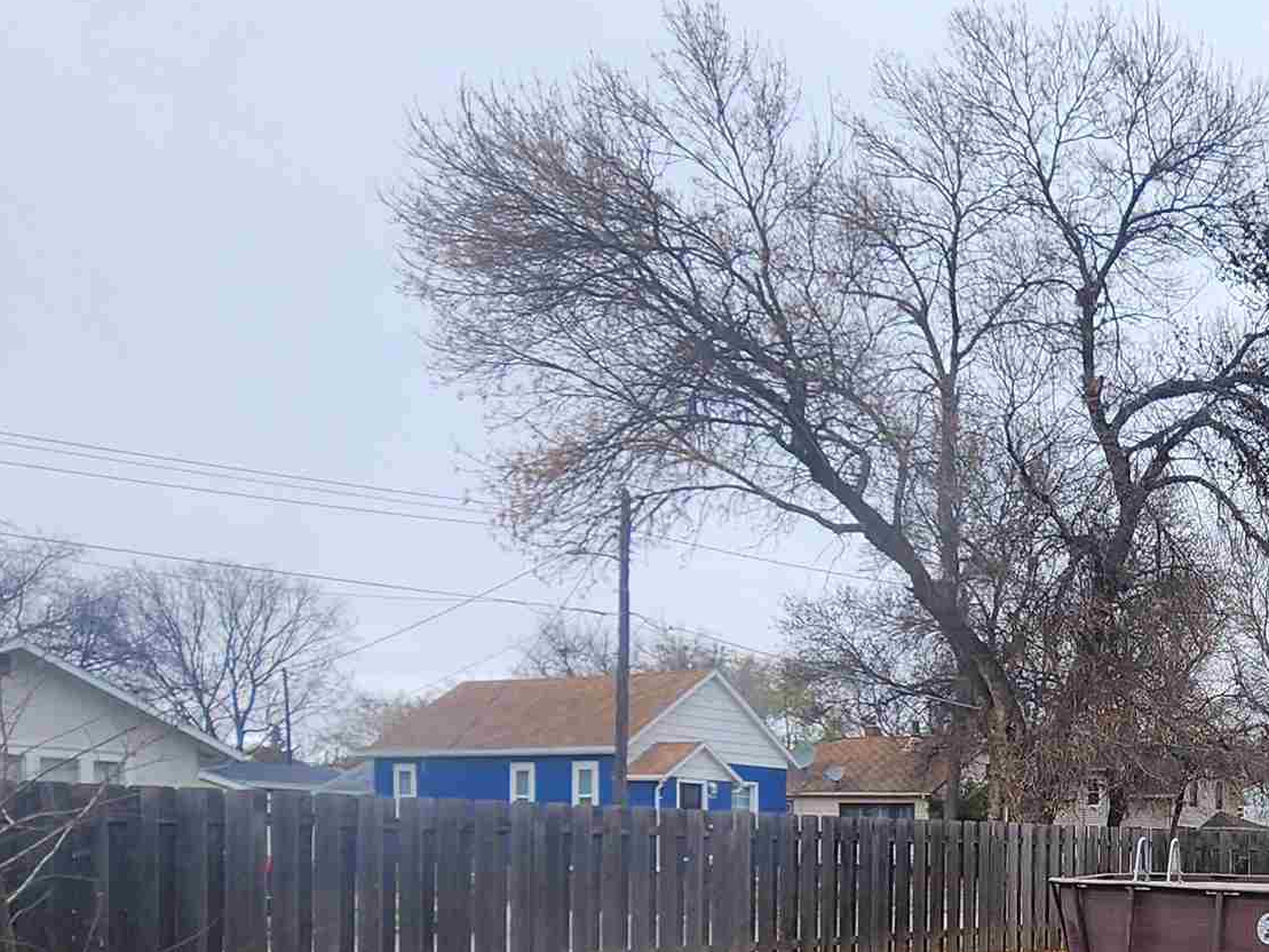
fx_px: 1320
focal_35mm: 36
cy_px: 909
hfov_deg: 40.0
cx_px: 1445
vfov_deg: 36.4
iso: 50
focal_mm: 2.2
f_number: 2.2
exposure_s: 1/311
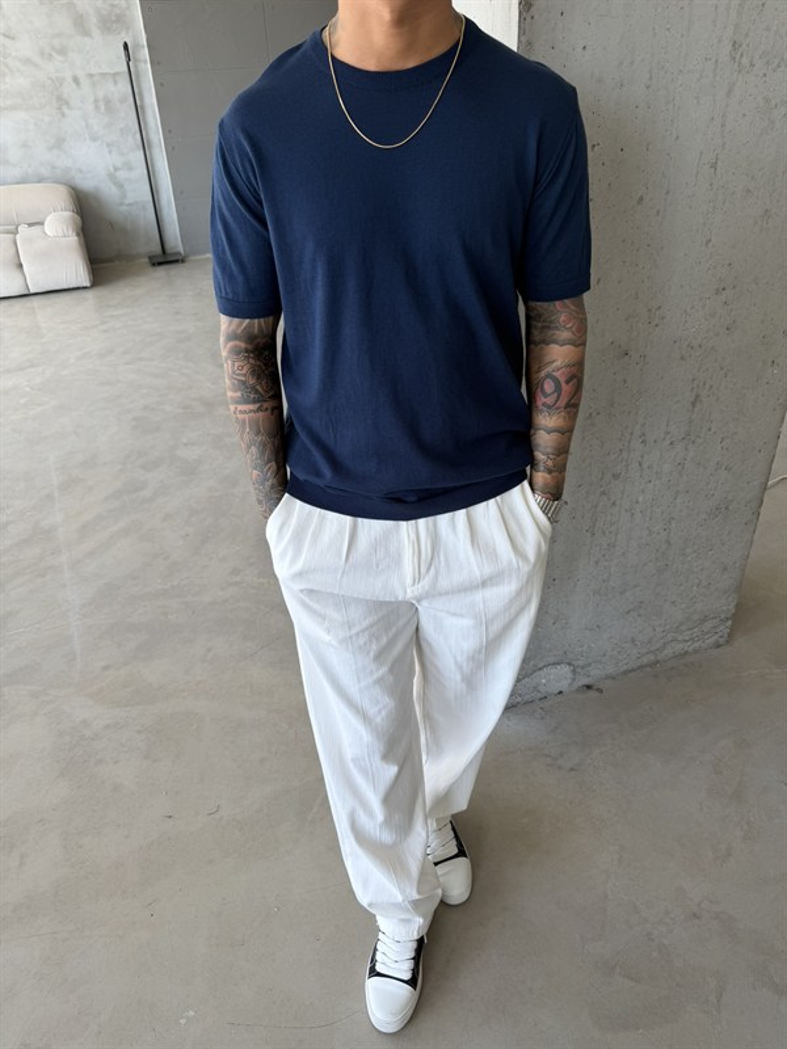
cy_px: 524
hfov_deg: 56.8
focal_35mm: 24
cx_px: 394
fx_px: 728
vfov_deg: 71.6
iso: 64
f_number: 1.78
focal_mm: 6.76
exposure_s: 1/177
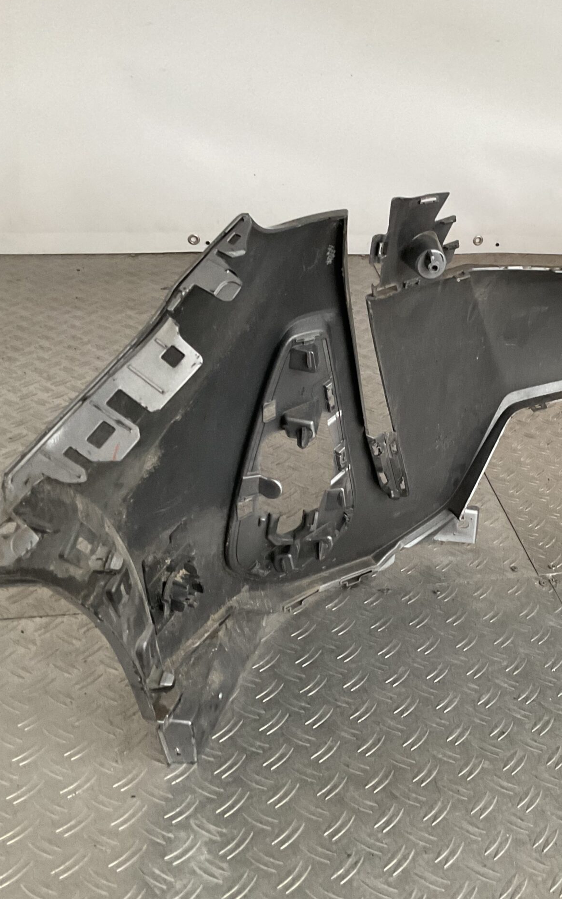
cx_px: 474
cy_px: 454
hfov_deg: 29.6
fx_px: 1029
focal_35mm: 42
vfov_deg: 47.2
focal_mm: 3
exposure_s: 1/50
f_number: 1.8
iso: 125
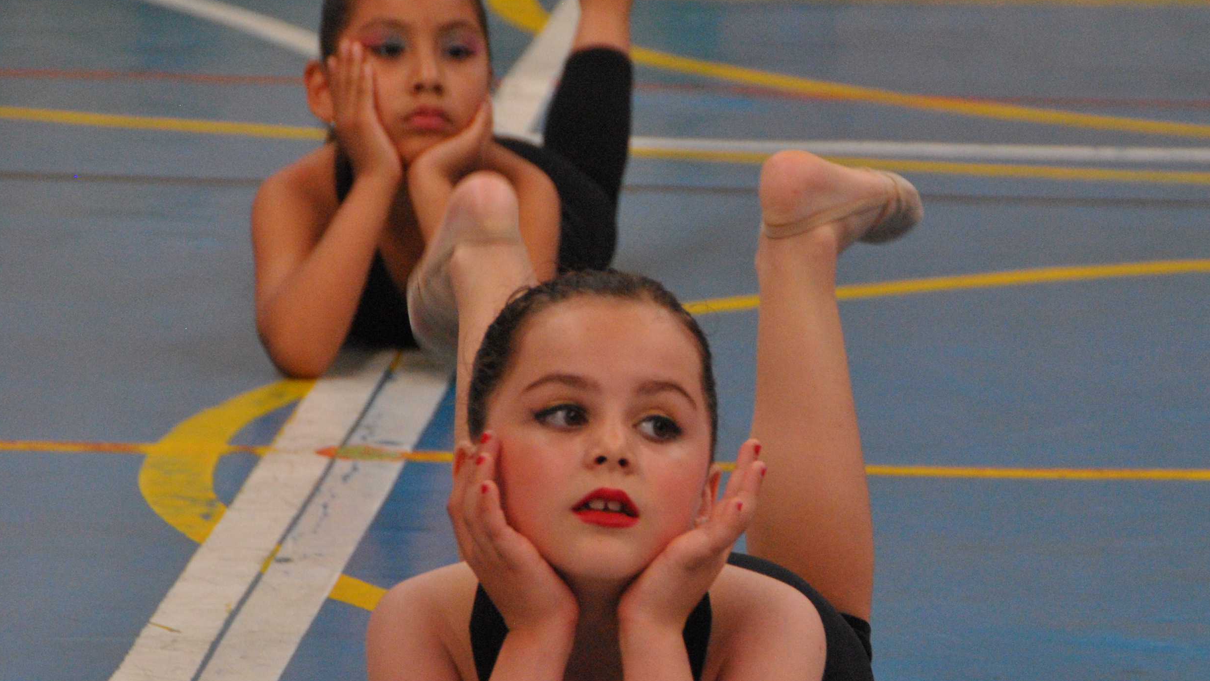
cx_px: 744
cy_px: 546
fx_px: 13539
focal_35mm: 422
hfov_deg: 5.1
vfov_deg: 2.9
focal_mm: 170
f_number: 6
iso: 800
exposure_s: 1/80
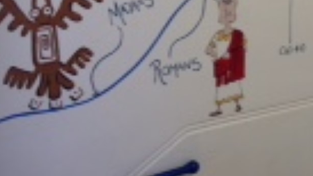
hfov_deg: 23.4
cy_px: 19
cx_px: 363
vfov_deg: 14.3
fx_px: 697
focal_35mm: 84
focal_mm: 4.12
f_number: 2.4
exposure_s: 1/60
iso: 64
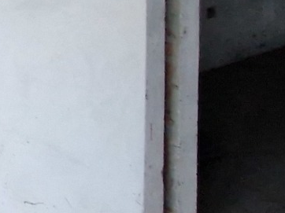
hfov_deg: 13.5
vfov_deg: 15.5
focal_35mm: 92
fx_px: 757
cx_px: -443
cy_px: -32
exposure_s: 1/33
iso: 640
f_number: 2.2
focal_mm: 2.2
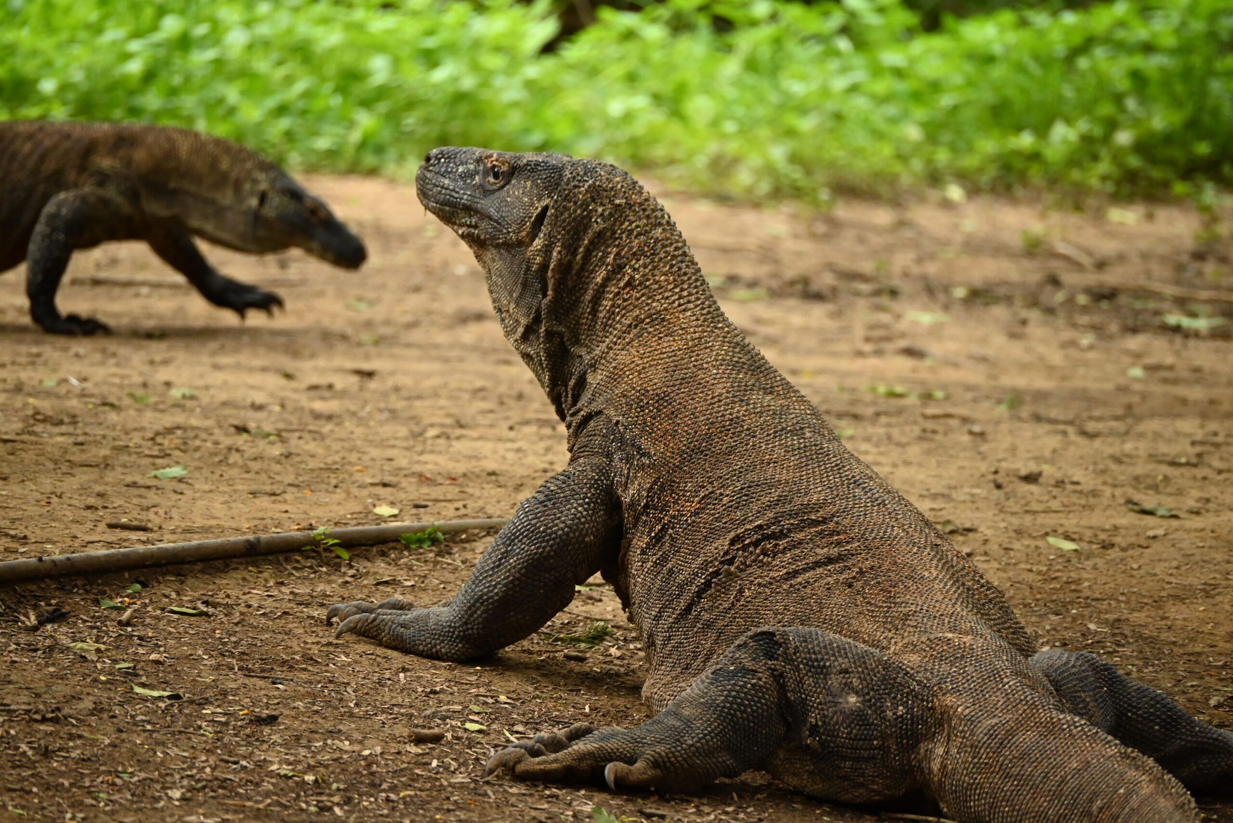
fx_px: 13705
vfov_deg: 3.4
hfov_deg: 5.2
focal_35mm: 400
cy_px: 412
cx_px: 616
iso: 4000
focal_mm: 400
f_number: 8
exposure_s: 1/400
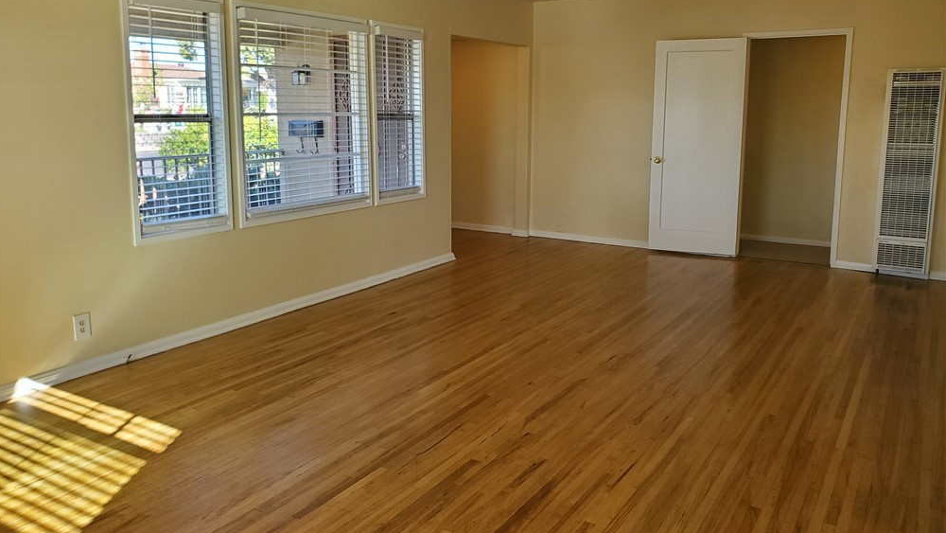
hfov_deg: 66.0
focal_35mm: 29
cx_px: 463
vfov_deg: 39.9
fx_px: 728
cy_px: 202
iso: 100
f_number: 2.4
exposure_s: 1/120
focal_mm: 4.3
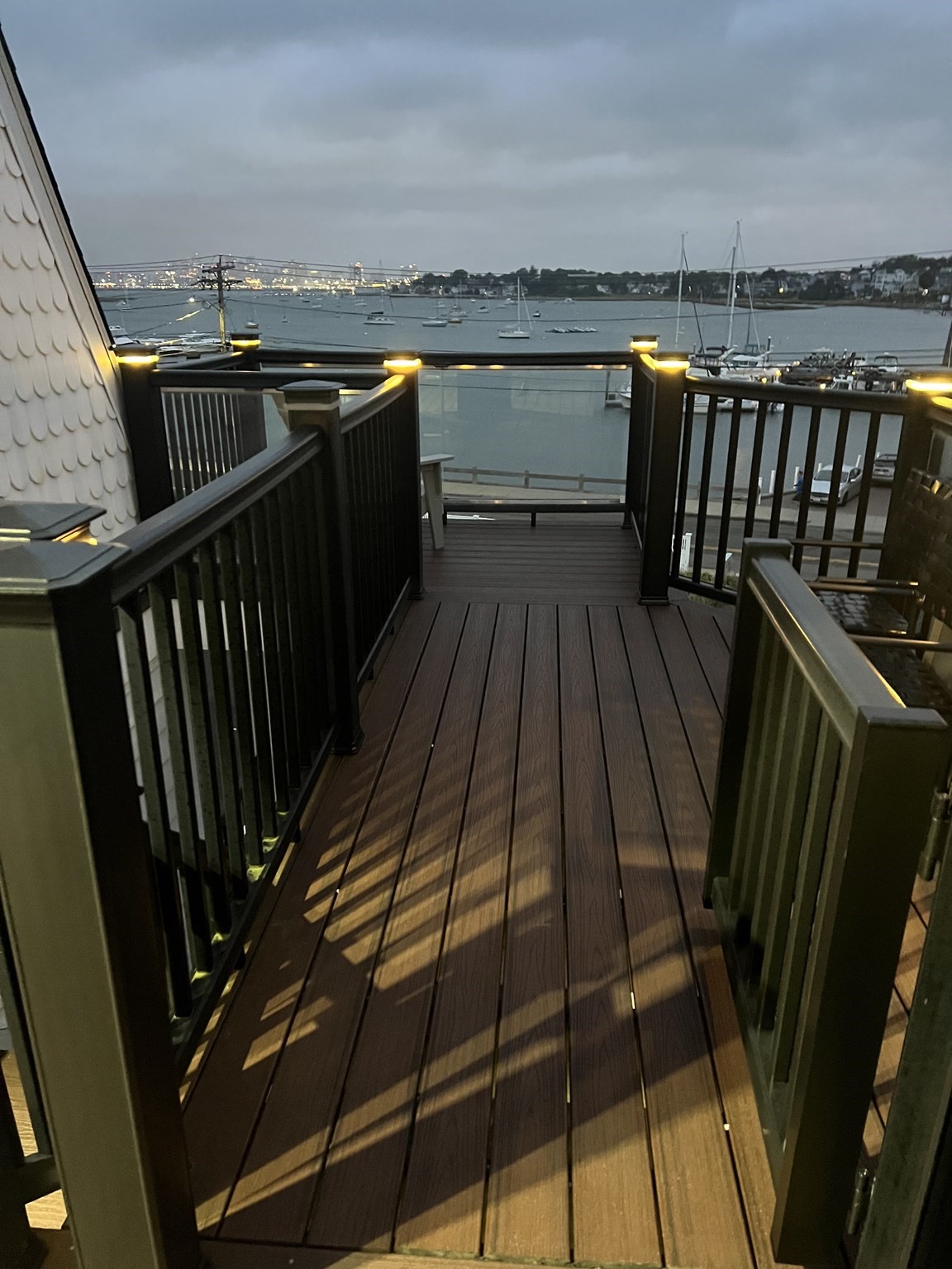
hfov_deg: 53.1
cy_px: 634
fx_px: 953
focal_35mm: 26
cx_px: 476
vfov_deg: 67.3
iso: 800
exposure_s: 1/30
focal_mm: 5.7
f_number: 1.5
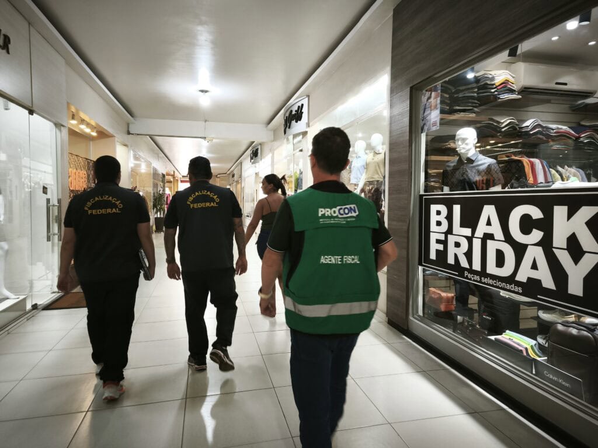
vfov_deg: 58.9
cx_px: 299
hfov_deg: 73.9
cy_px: 224
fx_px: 397
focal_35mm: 23
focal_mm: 5.3
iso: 250
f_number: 1.7
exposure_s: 1/60
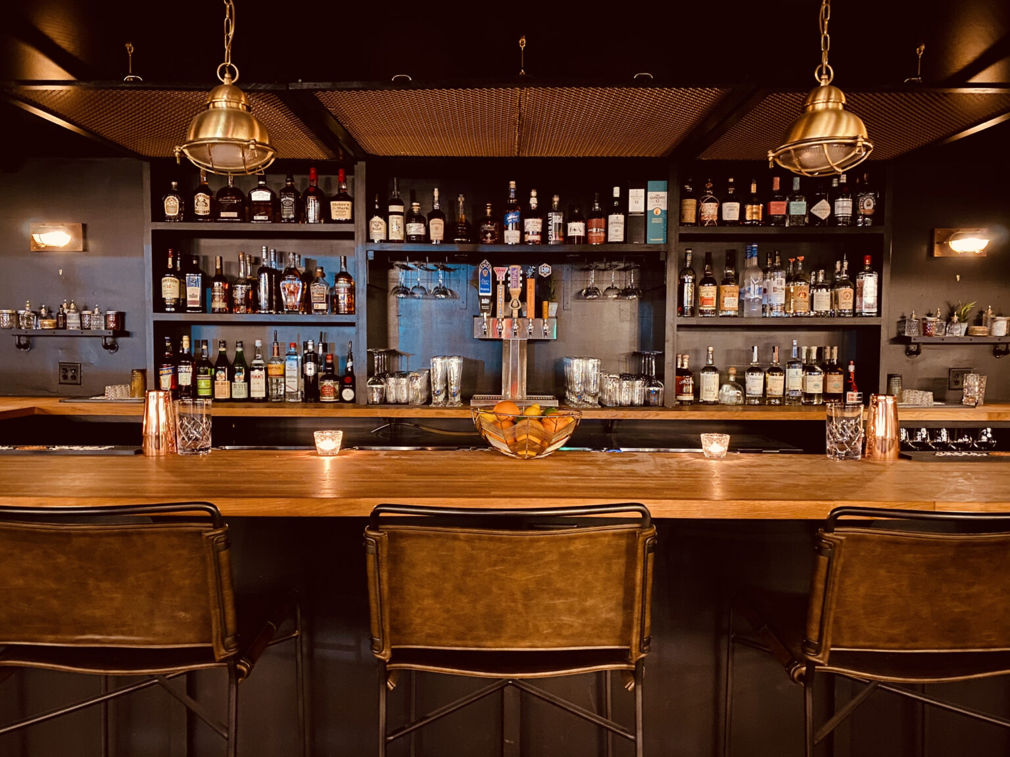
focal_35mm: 26
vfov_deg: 53.1
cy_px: 378
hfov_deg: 67.3
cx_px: 505
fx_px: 759
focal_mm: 4.25
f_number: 1.8
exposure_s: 1/4
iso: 500
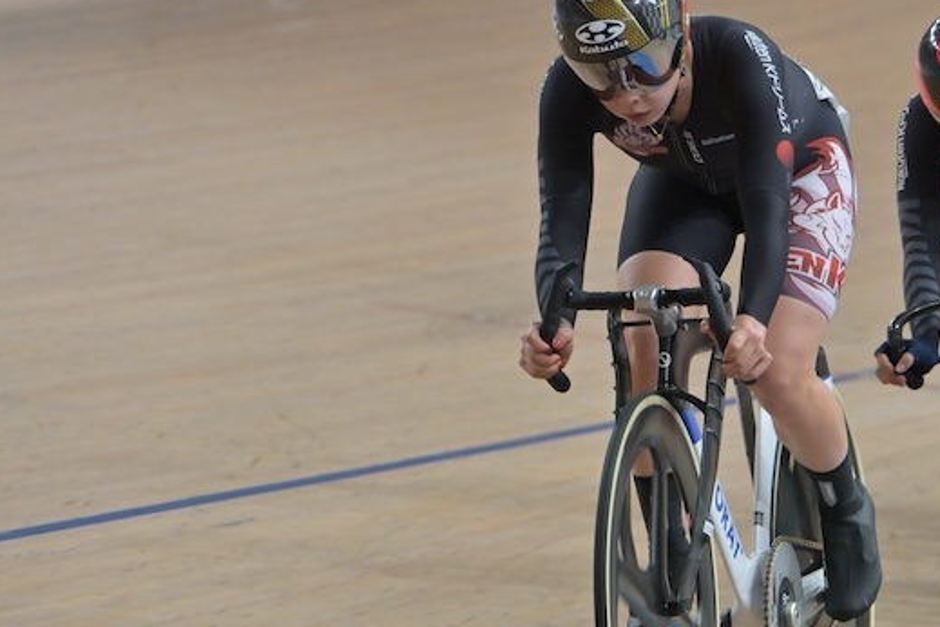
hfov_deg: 5.0
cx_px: 703
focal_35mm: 416
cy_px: 342
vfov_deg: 3.3
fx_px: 10861
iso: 2000
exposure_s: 1/400
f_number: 8
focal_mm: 270
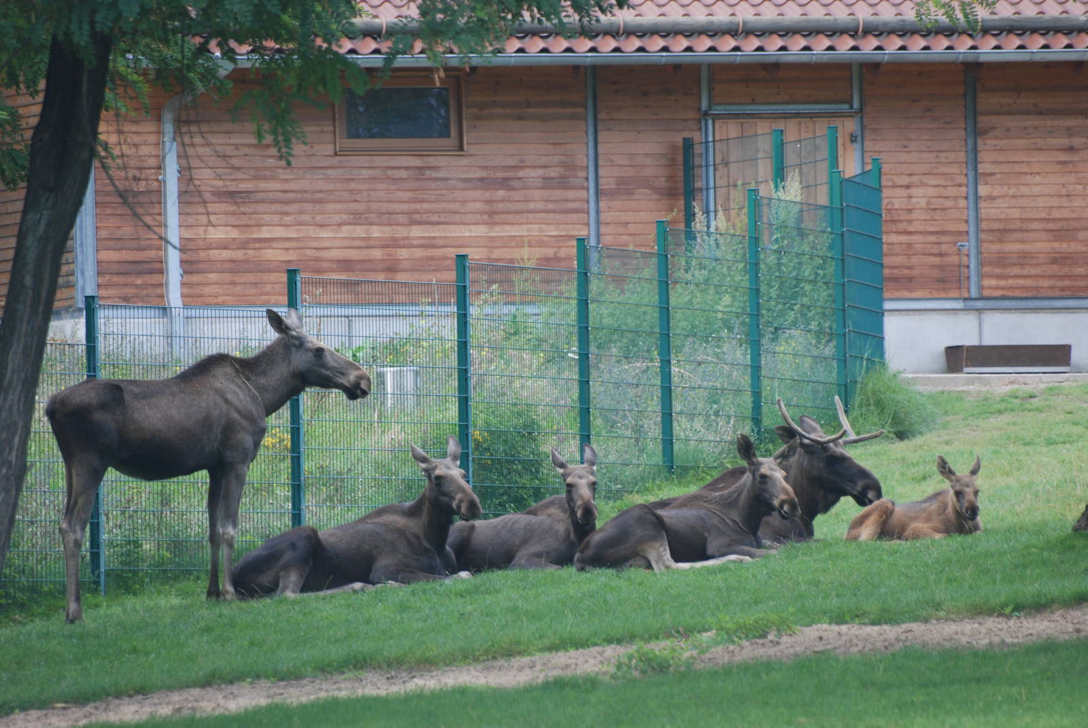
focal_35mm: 405
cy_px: 364
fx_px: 12254
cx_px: 544
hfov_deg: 5.1
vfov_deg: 3.4
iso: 400
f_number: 5.6
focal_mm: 270
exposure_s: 1/250
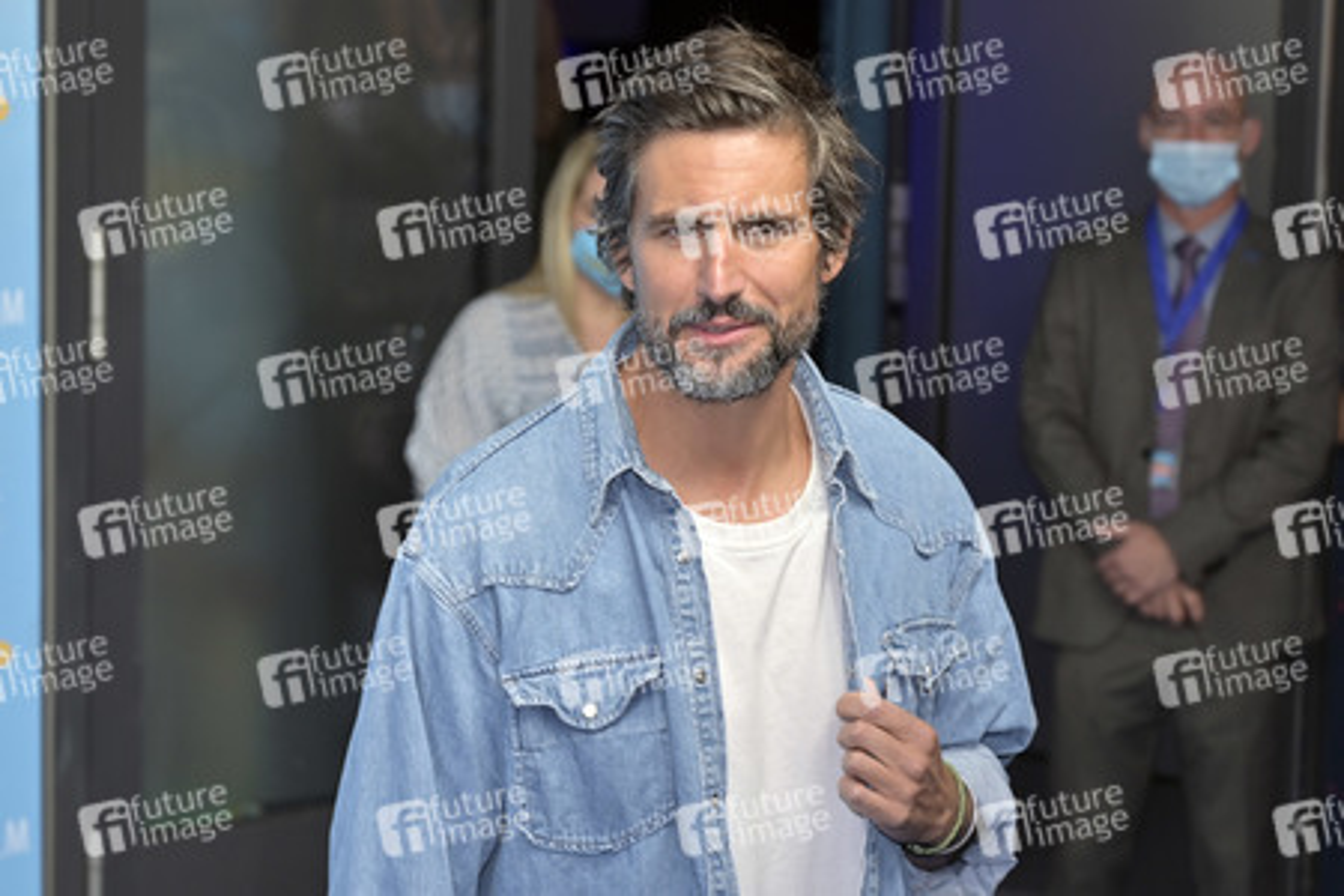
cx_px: 672
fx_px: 2613
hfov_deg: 28.8
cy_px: 448
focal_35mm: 70
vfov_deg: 19.5
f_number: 4
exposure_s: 1/100
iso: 160
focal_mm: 70
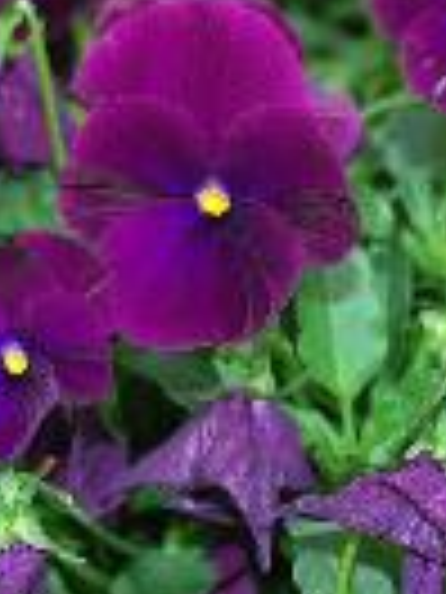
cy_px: 284
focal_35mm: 131
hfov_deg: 11.2
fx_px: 2250
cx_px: 410
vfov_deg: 15.1
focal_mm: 30
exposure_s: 1/60
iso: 200
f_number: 4.8
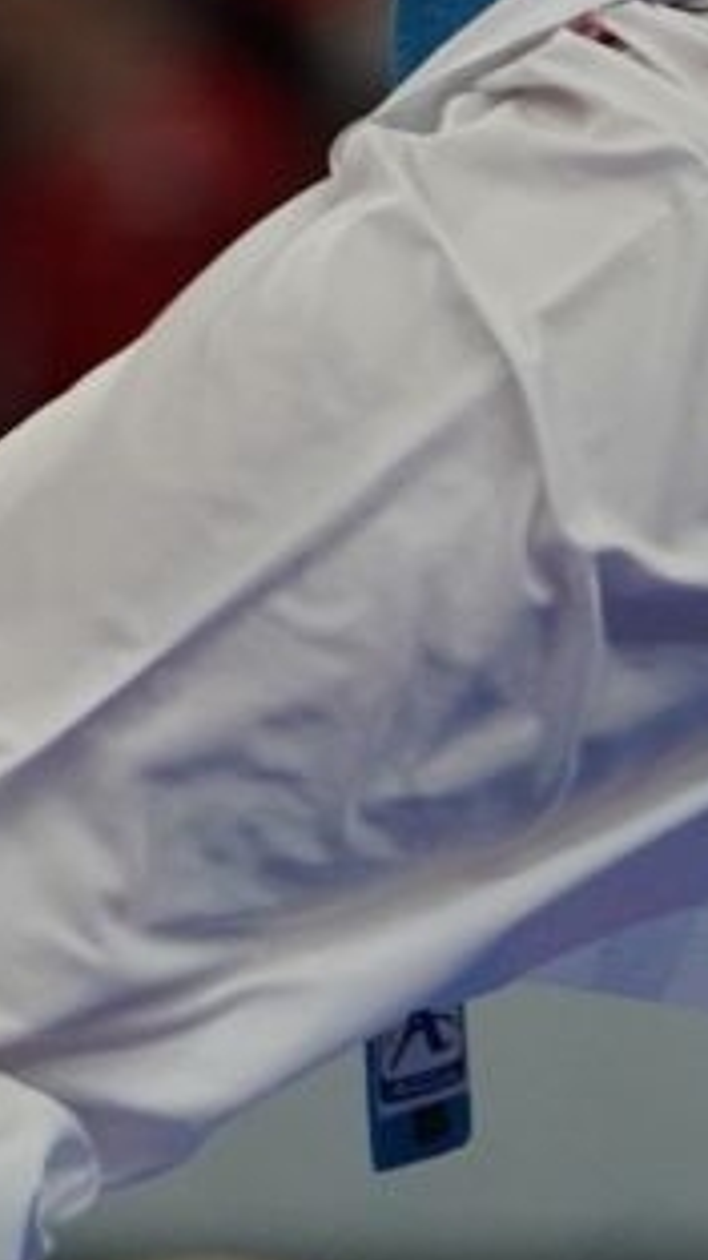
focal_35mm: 1206
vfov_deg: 1.8
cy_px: -1123
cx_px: -712
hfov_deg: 1.0
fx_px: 40261
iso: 1250
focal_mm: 200
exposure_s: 1/1000
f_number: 2.8
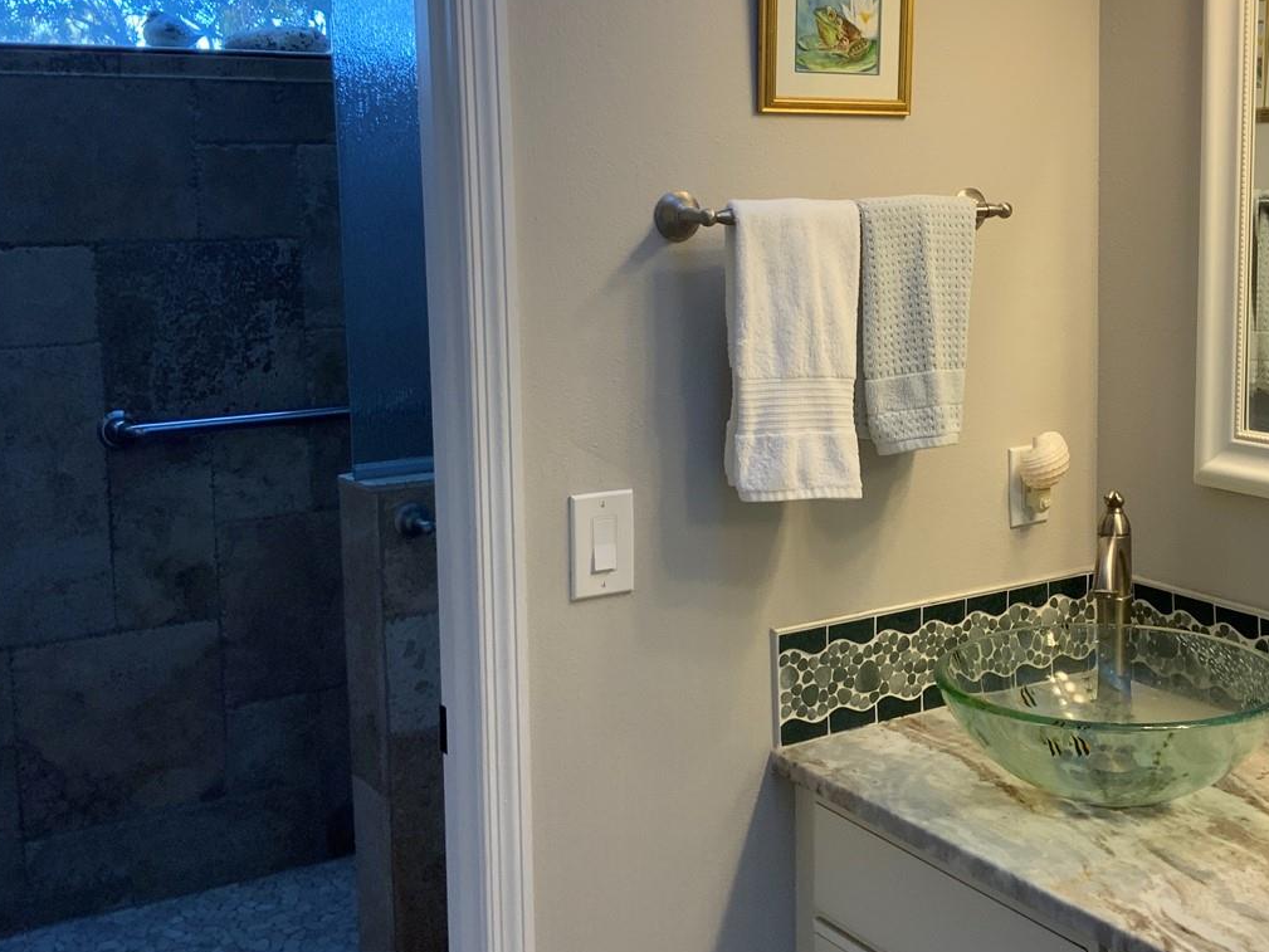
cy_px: 357
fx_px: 1687
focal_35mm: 46
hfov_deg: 40.4
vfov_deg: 31.4
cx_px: 909
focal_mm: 3
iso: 64
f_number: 1.8
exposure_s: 1/120
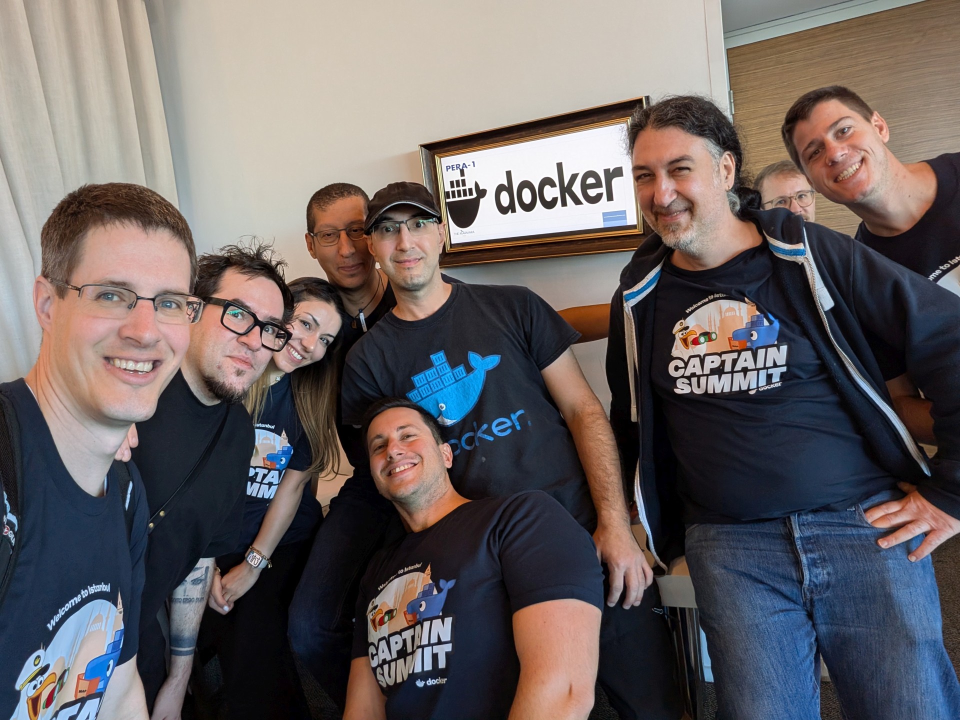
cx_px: 480
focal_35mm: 21
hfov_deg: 79.0
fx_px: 582
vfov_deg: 63.4
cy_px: 360
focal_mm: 2.74
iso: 147
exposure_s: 1/60
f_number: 2.2
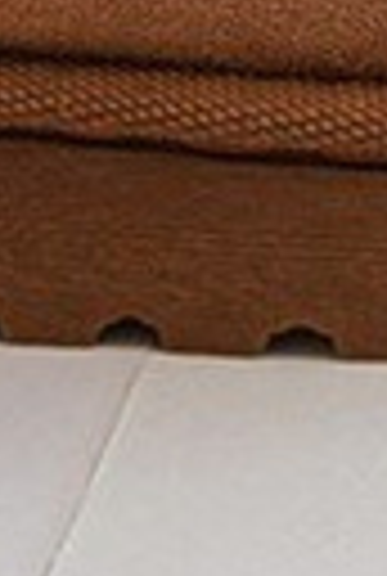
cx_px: 94
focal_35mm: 251
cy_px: -590
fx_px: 4025
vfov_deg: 7.8
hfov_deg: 5.5
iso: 500
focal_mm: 43
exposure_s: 1/100
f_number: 4
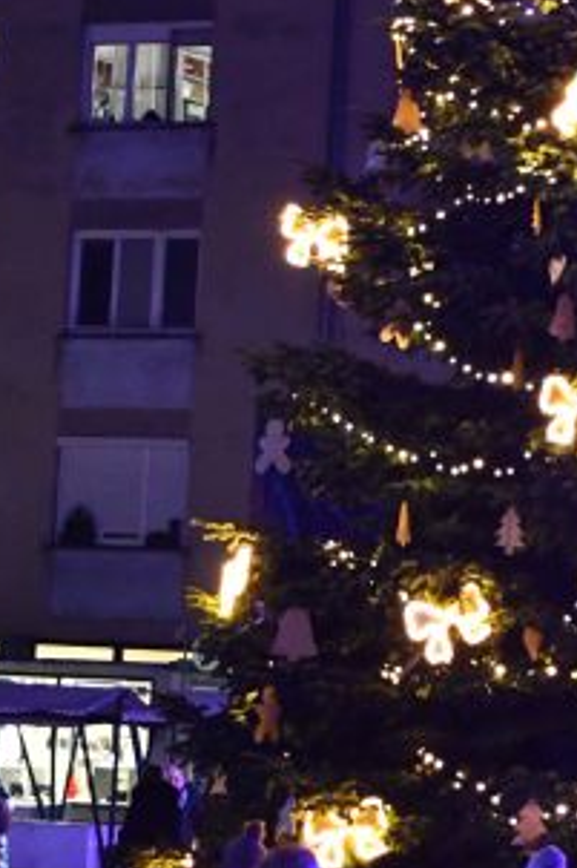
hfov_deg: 9.5
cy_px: 454
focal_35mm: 143
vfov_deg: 14.4
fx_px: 3442
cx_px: 655
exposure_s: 1/60
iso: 5600
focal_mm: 30
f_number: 4
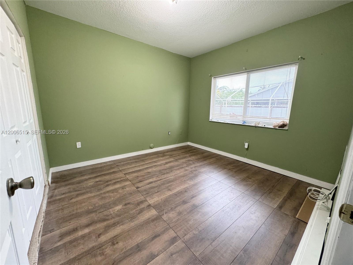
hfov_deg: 102.1
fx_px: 143
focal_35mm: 14
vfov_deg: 85.7
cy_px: 132
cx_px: 176
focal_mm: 2.22
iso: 250
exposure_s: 1/99
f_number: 2.2
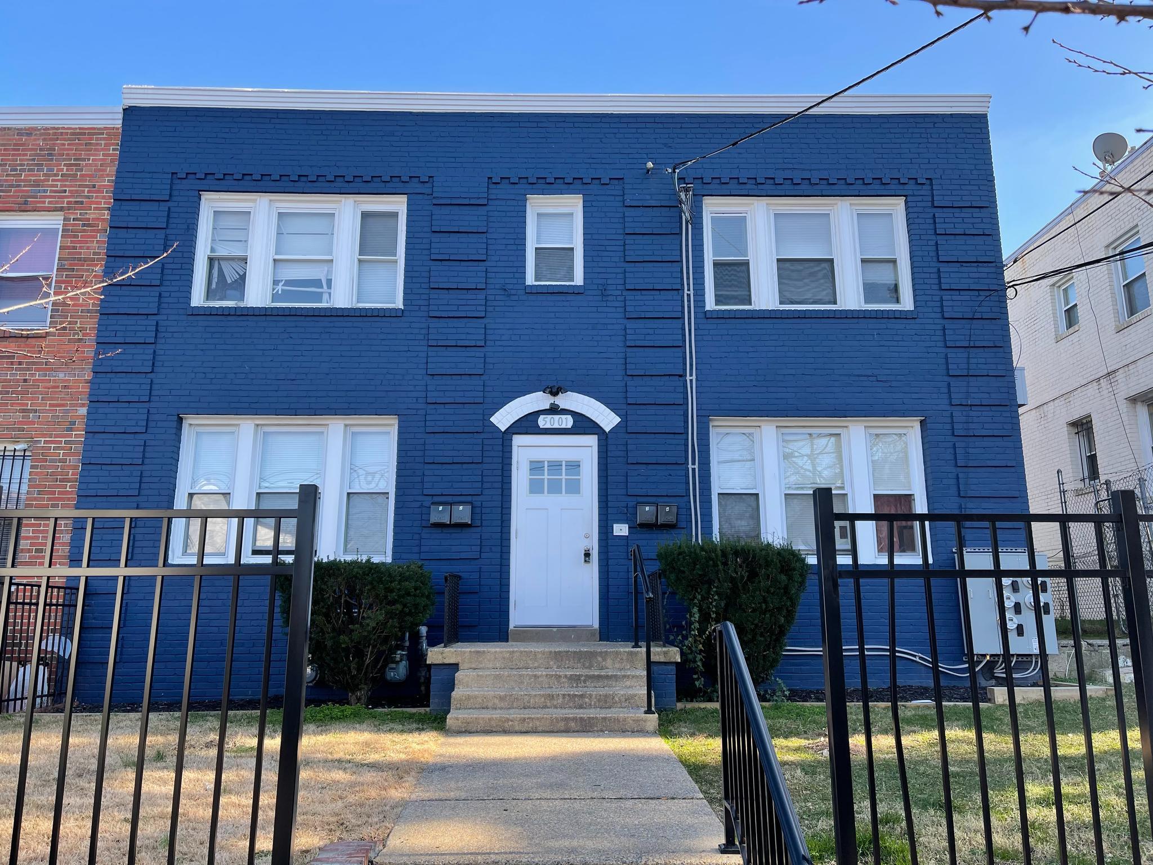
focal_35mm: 26
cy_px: 432
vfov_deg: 53.1
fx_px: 866
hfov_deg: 67.3
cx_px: 576
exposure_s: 1/538
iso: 32
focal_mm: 5.1
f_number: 1.6
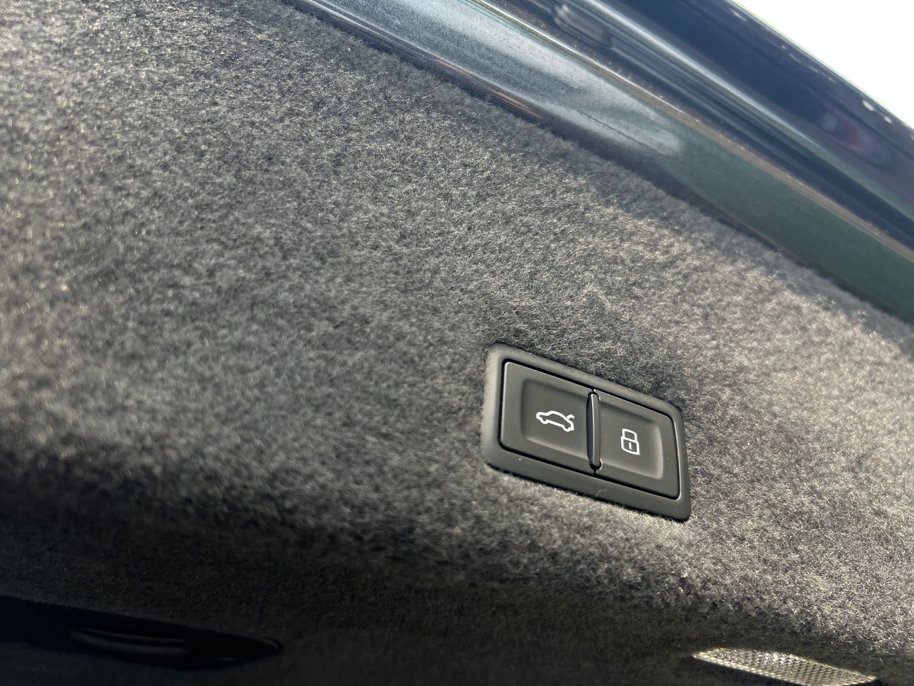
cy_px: 343
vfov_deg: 53.1
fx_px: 687
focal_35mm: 26
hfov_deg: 67.3
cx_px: 457
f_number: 1.5
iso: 40
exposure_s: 1/236
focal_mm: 5.7
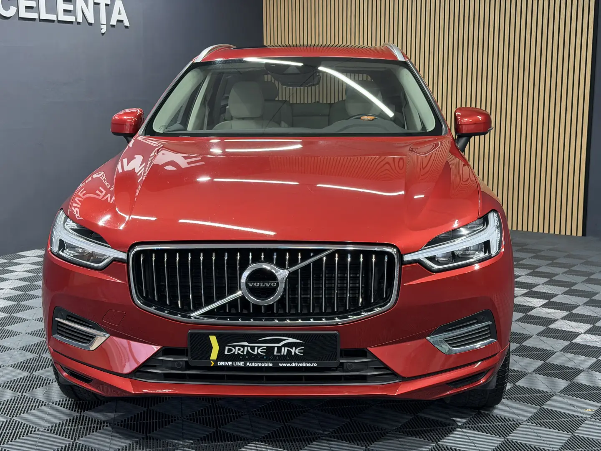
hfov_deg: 39.7
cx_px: 300
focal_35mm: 48
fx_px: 833
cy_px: 226
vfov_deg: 30.3
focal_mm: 6.76
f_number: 1.78
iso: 160
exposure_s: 1/50
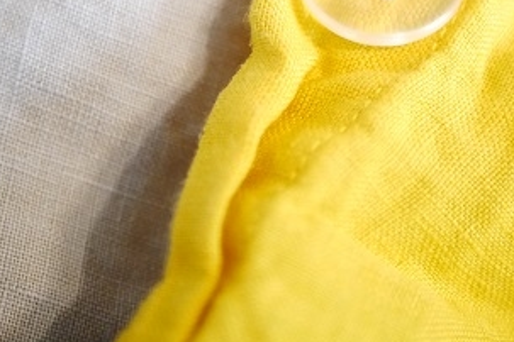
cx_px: 358
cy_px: -14
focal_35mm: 103
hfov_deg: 19.7
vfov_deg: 13.1
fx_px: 1470
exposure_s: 1/60
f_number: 1.7
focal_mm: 25
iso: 2500
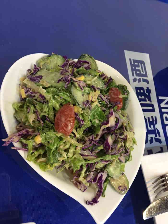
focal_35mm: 29
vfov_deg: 61.7
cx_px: 84
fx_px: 188
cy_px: 112
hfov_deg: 48.2
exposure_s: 1/8
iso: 100
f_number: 2.2
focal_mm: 4.15
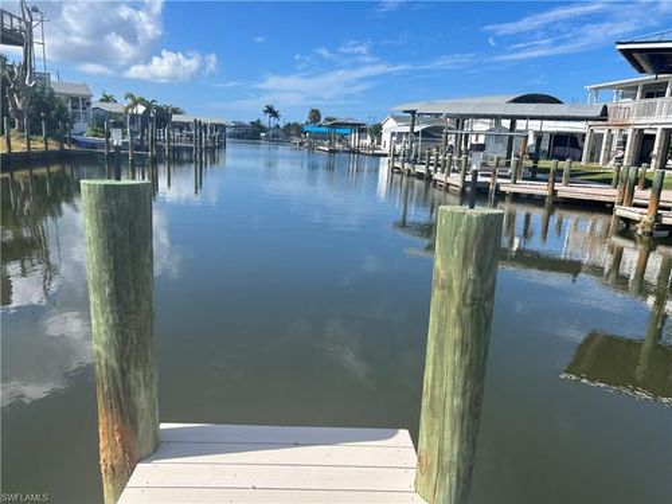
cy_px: 252
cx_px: 336
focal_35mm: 26
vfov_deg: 53.1
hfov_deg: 67.3
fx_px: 505
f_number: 1.5
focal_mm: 5.7
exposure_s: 1/3356
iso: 50
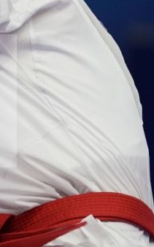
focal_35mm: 907
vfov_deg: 2.3
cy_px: 101
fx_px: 6096
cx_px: -299
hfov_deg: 1.4
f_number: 2.8
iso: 2500
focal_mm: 167
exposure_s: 1/1000
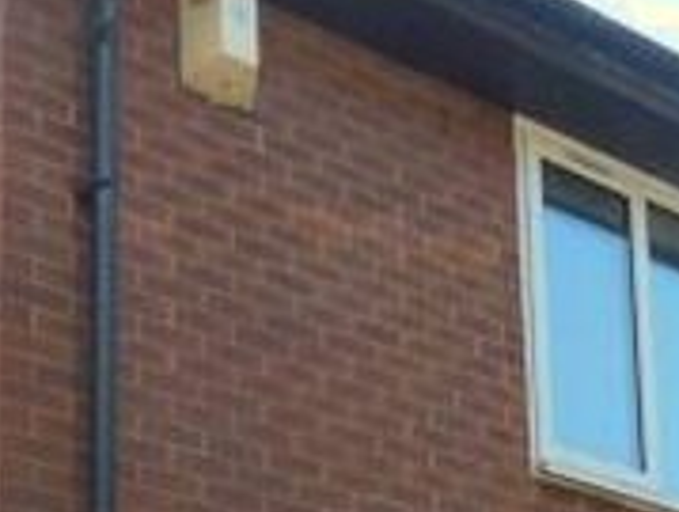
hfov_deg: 24.4
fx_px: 1533
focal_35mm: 78
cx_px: 102
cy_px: 855
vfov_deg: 16.5
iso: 80
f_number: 2.8
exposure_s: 1/200
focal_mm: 3.6
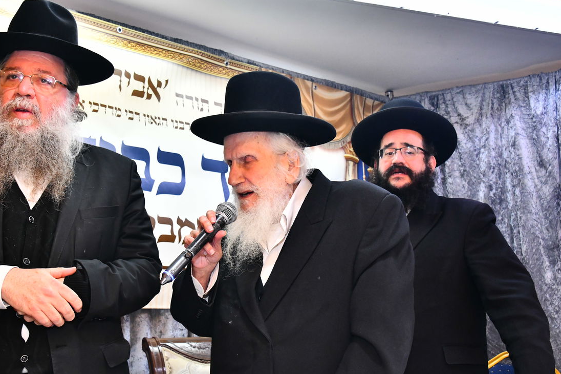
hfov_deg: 42.7
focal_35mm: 46
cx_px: 244
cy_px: 212
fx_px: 717
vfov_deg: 29.2
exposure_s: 1/125
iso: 2500
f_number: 6.3
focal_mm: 36
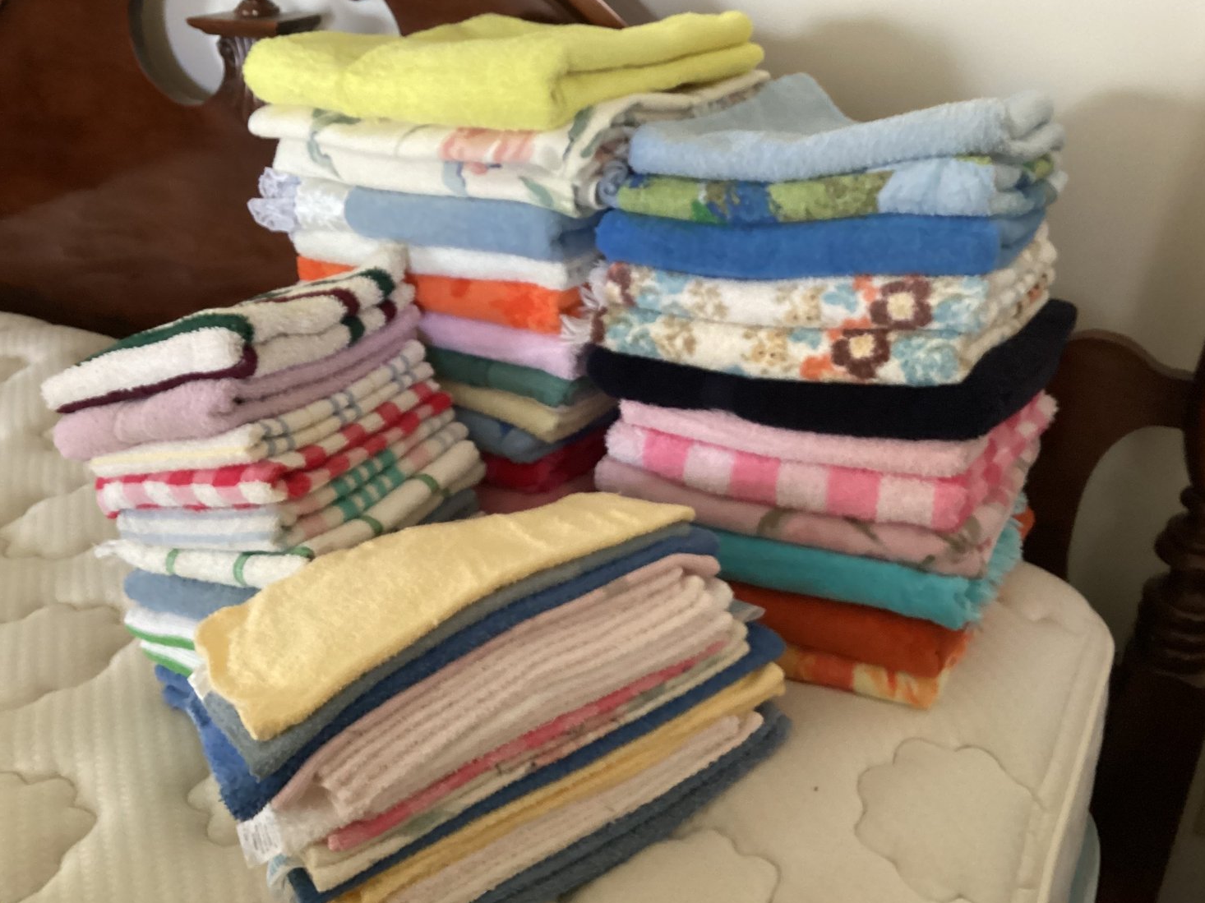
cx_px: 619
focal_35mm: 32
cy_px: 447
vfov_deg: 44.1
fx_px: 1114
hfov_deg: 56.8
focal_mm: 3.3
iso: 400
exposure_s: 1/33
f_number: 2.4
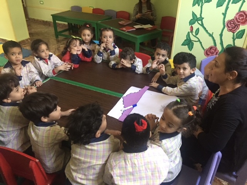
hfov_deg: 61.7
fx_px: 207
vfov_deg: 48.2
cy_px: 92
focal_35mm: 29
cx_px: 124
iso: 250
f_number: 2.2
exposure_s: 1/25
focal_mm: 4.15
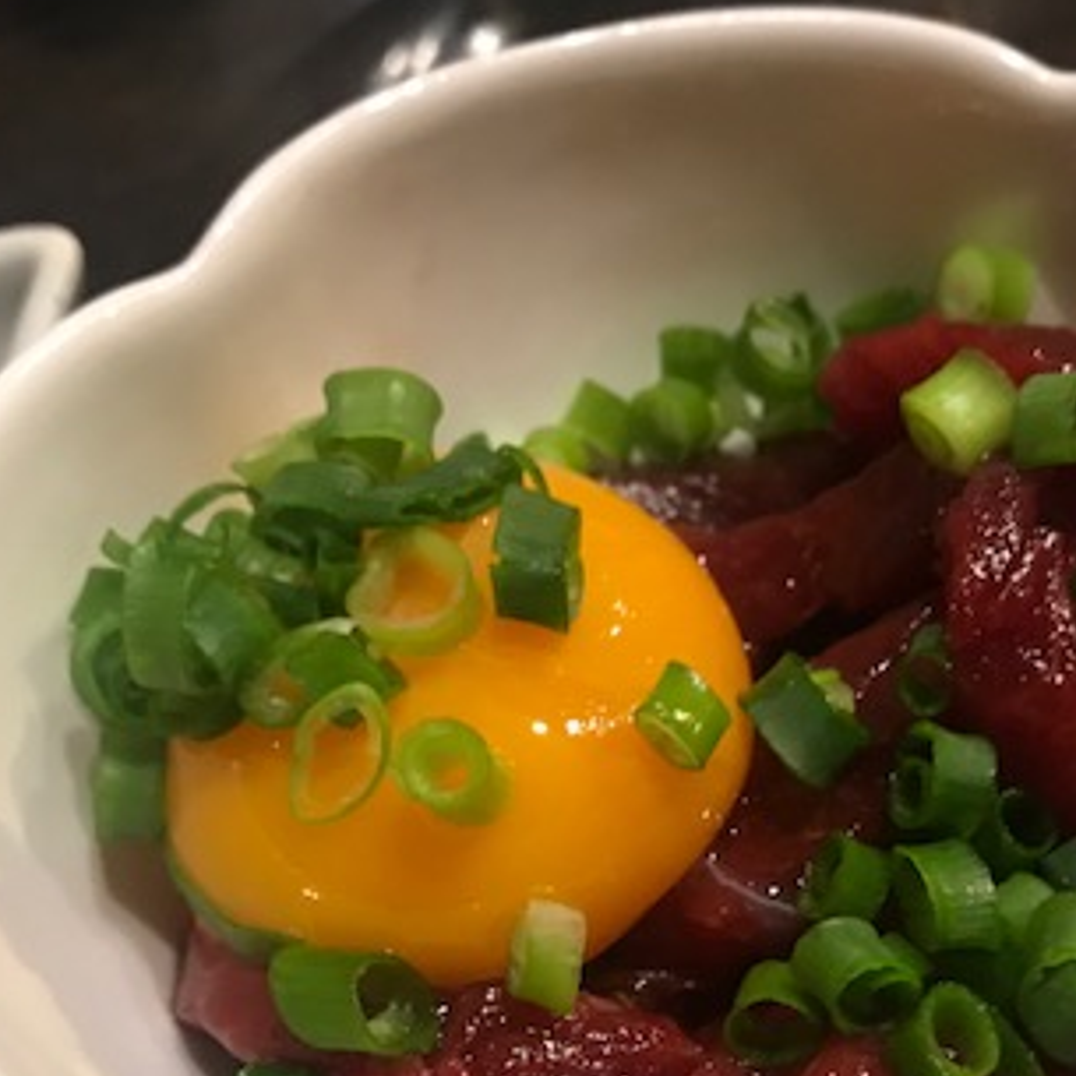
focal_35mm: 52
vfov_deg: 32.1
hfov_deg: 32.4
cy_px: 826
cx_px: 741
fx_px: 1829
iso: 100
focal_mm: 3.99
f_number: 1.8
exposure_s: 1/9
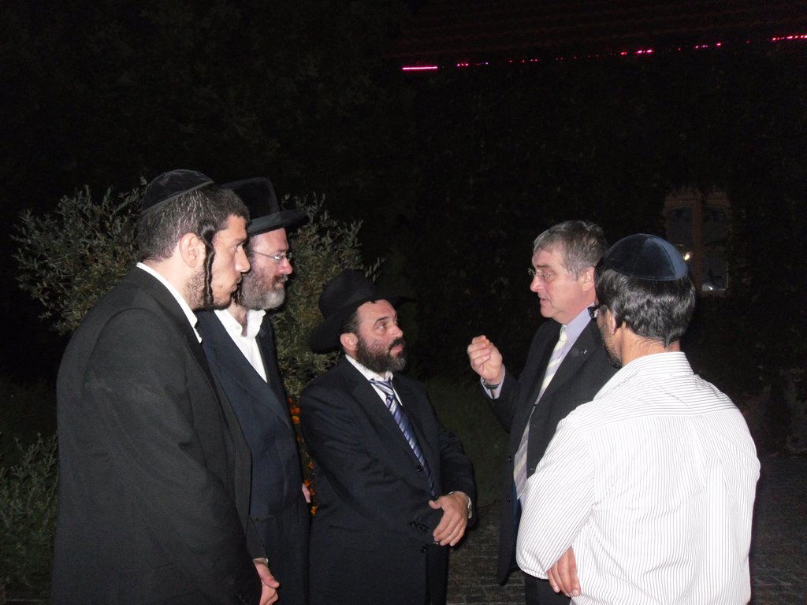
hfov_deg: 52.6
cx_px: 404
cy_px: 302
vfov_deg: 40.7
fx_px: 816
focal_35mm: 35
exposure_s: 1/45
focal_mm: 6.3
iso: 400
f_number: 3.5
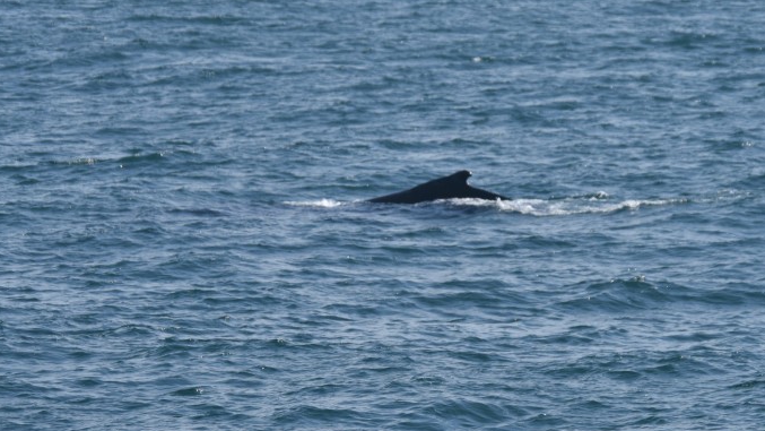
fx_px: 6614
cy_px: 183
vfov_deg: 3.7
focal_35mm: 326
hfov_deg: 6.6
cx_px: 424
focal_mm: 130
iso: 200
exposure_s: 1/1600
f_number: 5.6
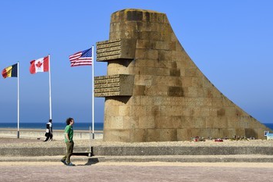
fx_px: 637
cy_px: 95
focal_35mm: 84
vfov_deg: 16.2
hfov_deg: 24.2
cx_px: 112
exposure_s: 1/250
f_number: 18
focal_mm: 70
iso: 200
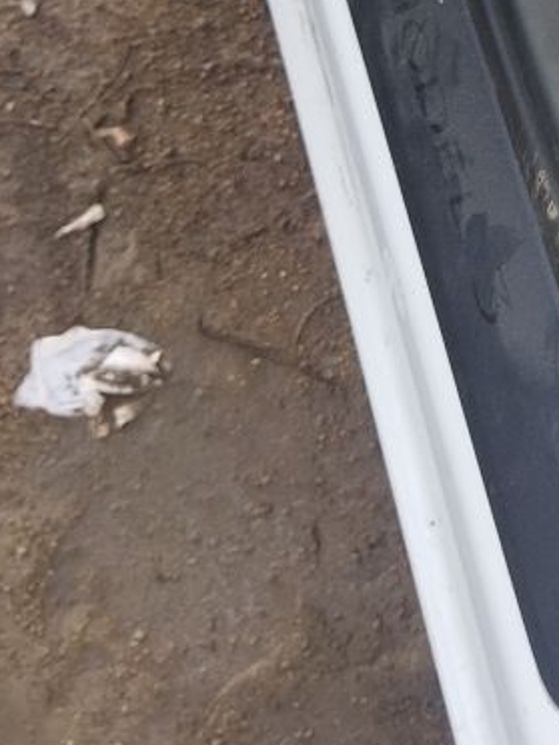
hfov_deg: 16.0
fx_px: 1873
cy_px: -170
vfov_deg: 20.9
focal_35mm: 87
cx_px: 751
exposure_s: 1/100
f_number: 1.79
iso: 102
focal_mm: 4.71
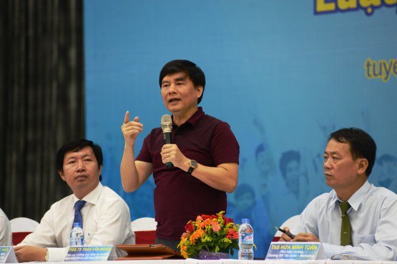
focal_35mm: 200
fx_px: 2205
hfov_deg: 10.3
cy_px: 132
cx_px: 198
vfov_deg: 6.9
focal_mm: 200
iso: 1250
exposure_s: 1/60
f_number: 4
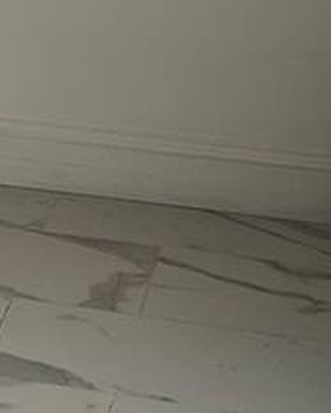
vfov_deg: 10.6
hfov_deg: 8.2
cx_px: -314
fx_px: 2216
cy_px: -10
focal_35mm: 181
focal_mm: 5.7
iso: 50
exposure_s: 1/358
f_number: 1.5
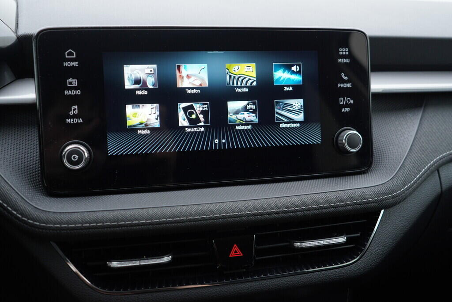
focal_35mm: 36
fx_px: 452
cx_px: 226
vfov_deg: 36.9
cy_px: 151
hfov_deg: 53.1
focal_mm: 24
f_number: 2.8
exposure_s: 1/40
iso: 125
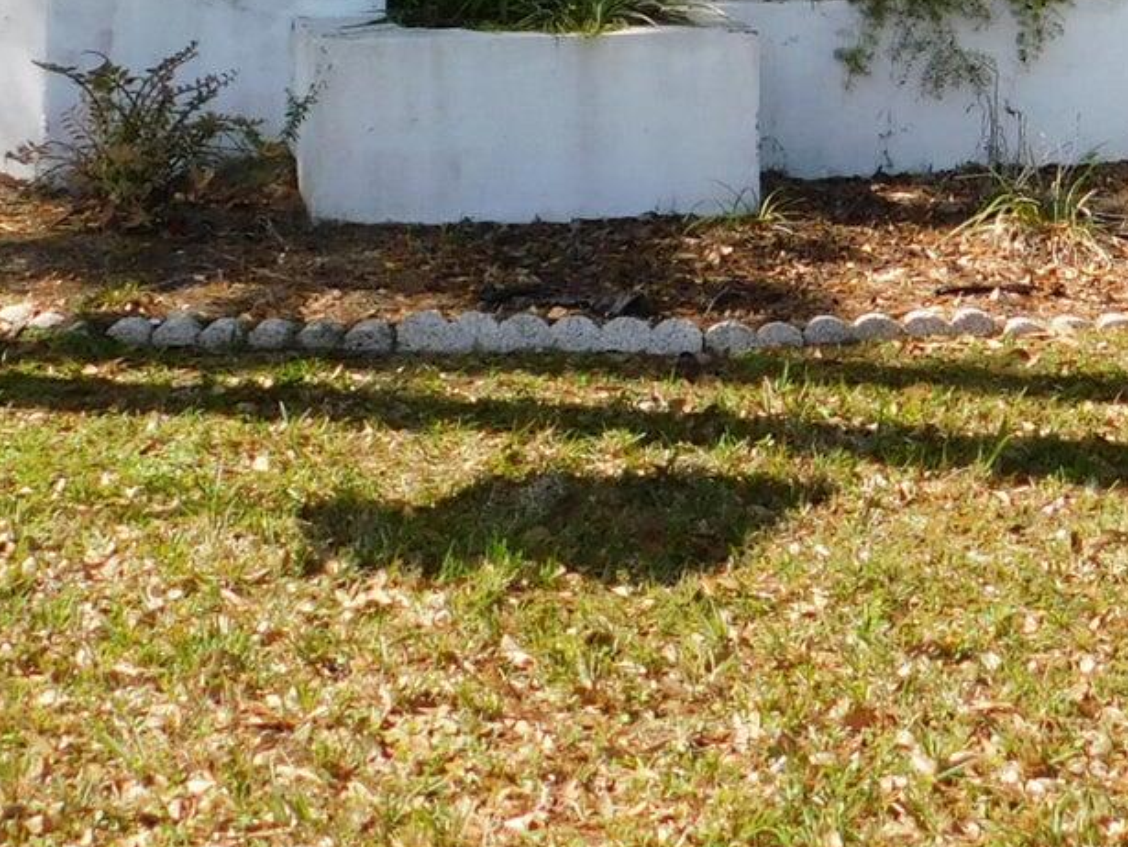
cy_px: -275
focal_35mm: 104
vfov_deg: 13.7
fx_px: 3391
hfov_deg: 18.8
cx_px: 804
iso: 125
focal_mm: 5.3
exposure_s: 1/800
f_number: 3.2
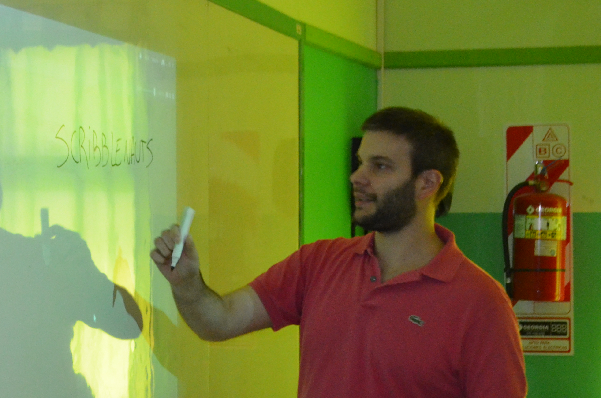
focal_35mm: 98
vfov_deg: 13.9
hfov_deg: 20.6
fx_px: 1633
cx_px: 99
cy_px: 280
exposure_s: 1/60
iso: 2200
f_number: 5
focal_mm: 34
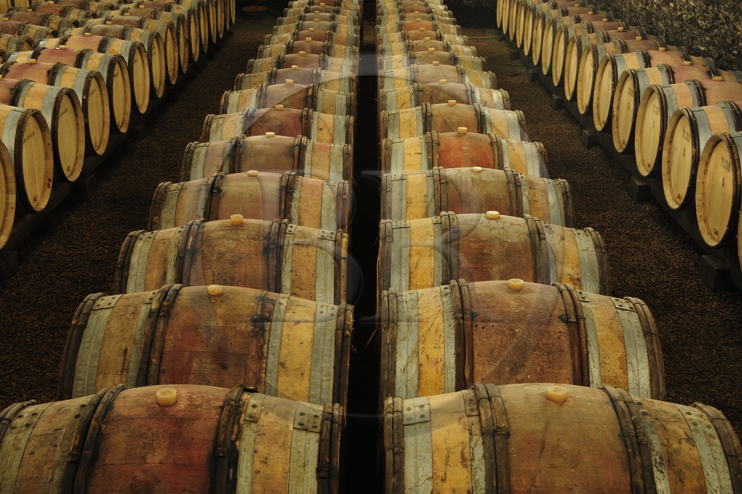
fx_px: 988
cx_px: 371
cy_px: 247
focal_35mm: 48
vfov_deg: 28.0
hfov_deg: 41.1
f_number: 10
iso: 400
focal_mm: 48
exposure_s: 1.6
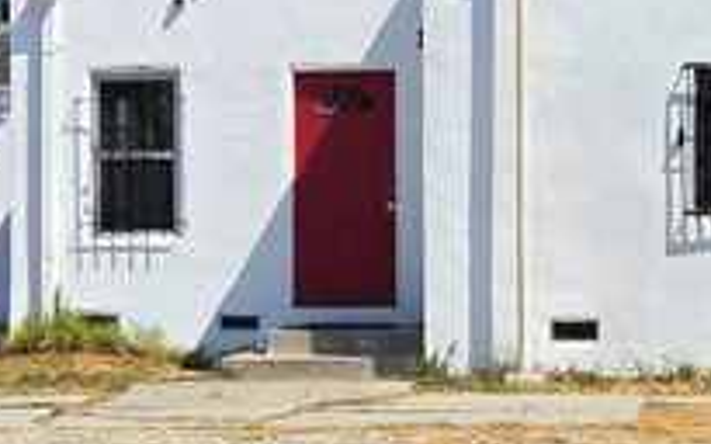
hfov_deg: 17.1
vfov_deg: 10.7
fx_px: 2363
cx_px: 416
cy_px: 146
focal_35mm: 122
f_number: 1.8
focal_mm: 5.4
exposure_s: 1/2456
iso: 25
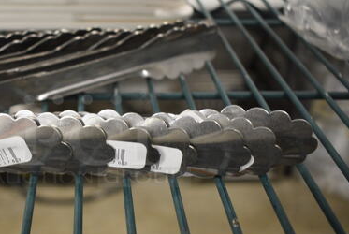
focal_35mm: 49
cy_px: 138
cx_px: 87
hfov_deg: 39.2
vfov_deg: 27.6
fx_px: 476
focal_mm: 20
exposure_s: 1/60
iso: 1250
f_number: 4
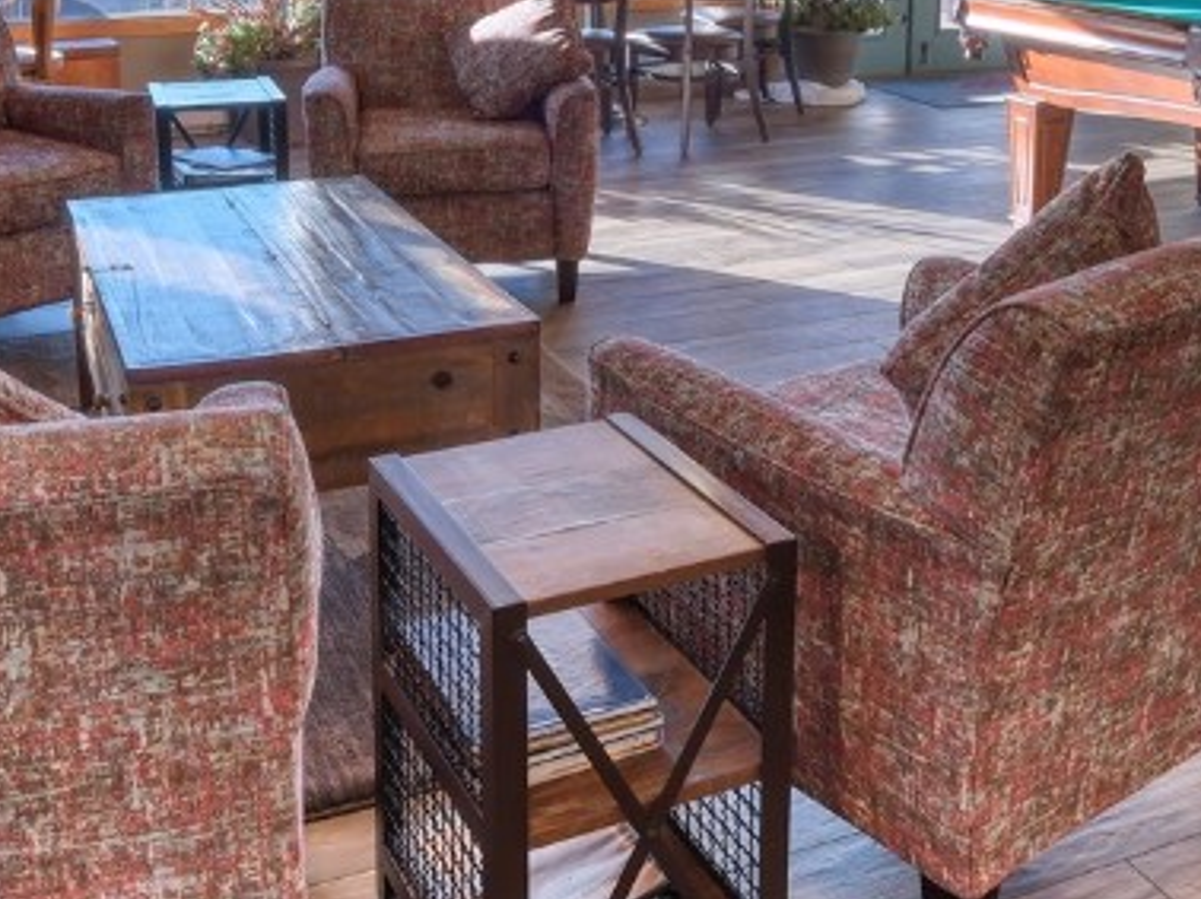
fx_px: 1526
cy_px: 89
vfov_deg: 31.3
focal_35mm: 44
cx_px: 645
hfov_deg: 42.9
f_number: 8
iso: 800
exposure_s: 1/2
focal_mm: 10
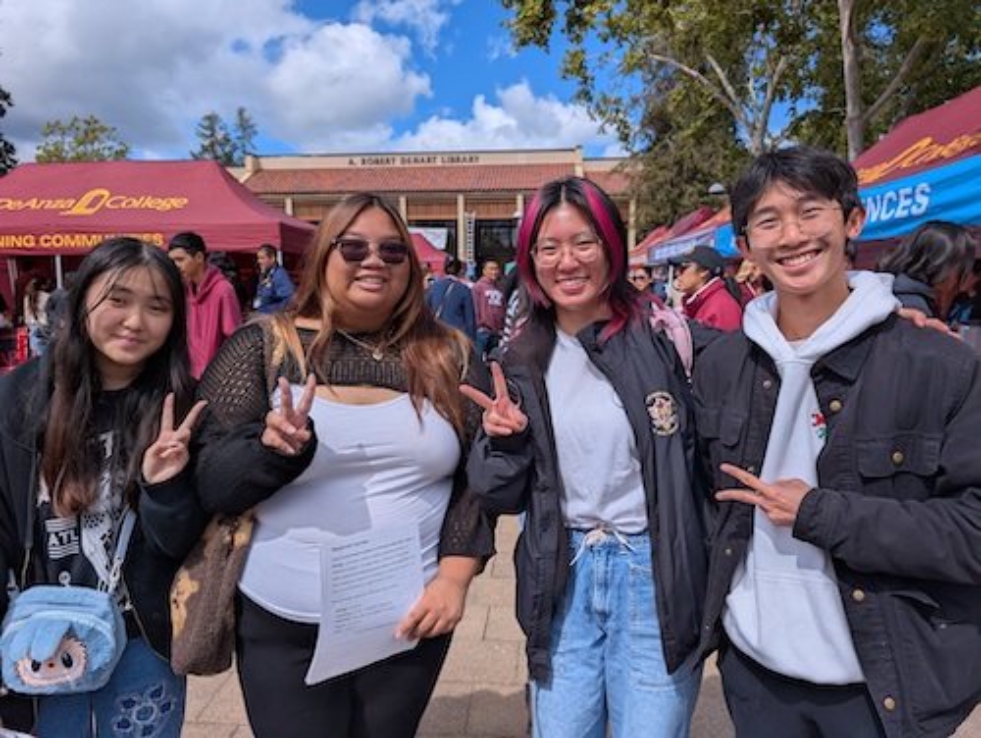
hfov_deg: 71.5
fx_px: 681
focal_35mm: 24
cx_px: 490
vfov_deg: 56.9
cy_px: 369
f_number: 1.68
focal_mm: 6.9
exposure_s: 1/1587
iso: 19
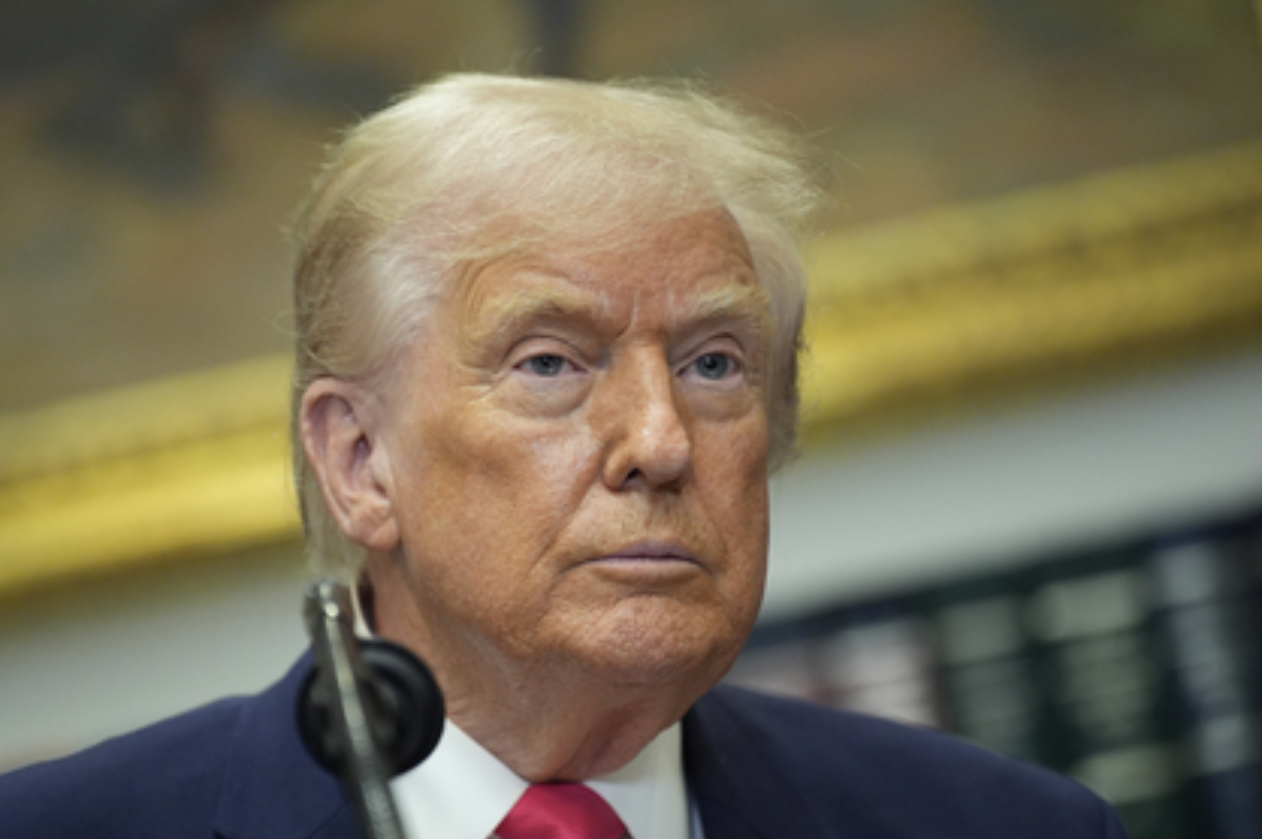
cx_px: 540
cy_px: 527
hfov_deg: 7.7
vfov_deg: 5.1
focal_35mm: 268
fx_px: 9387
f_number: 2.8
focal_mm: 200
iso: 2500
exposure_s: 1/250
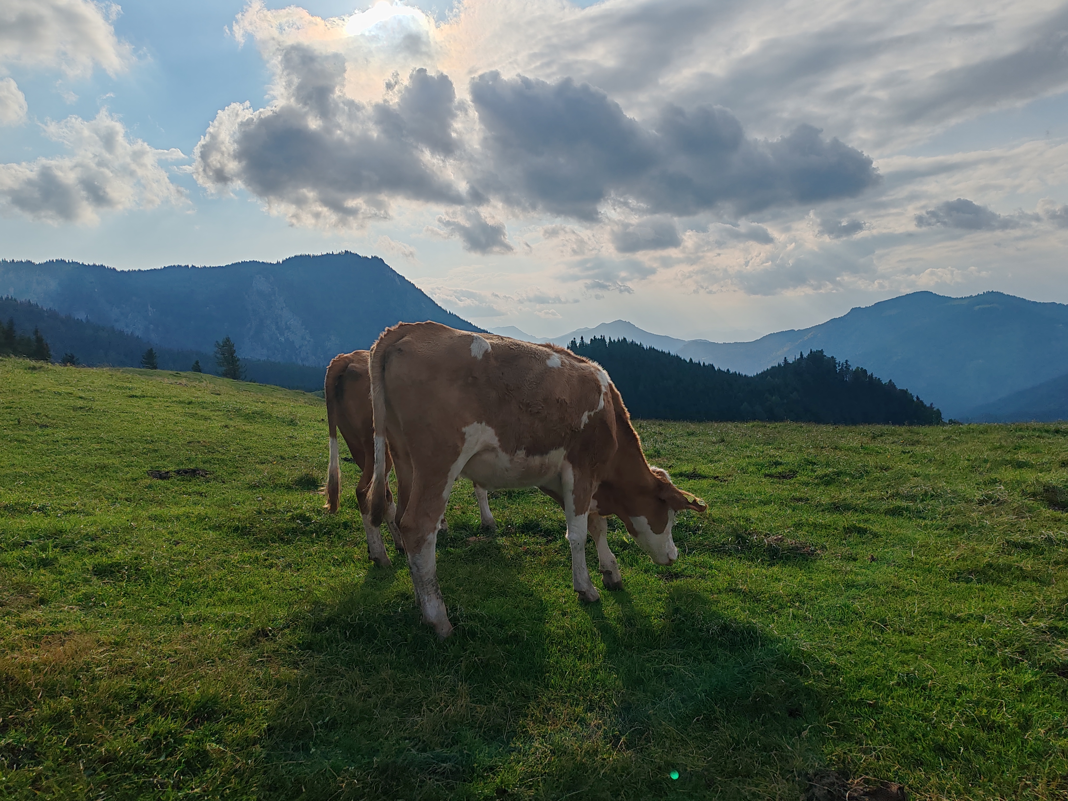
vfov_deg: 51.4
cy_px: 400
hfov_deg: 65.3
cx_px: 534
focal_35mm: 27
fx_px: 833
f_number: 1.9
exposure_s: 1/3300
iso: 50
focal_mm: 6.12
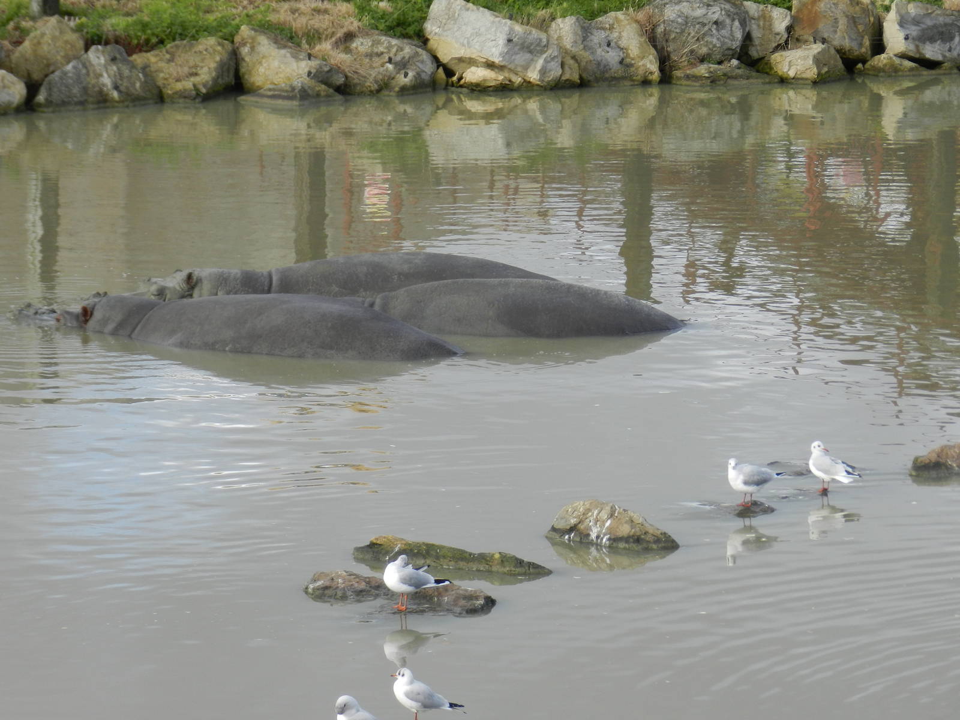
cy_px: 360
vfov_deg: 6.2
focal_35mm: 239
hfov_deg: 8.3
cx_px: 480
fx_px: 6628
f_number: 5.1
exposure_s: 1/320
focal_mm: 42.4
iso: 160
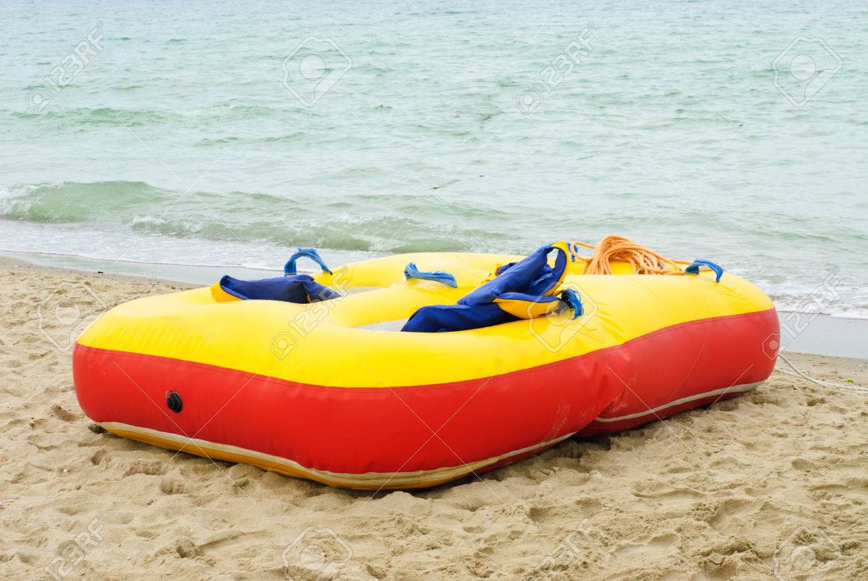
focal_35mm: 90
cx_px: 434
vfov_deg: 15.2
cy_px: 290
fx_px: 2172
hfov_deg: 22.6
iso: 100
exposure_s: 1/90
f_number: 10
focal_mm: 60
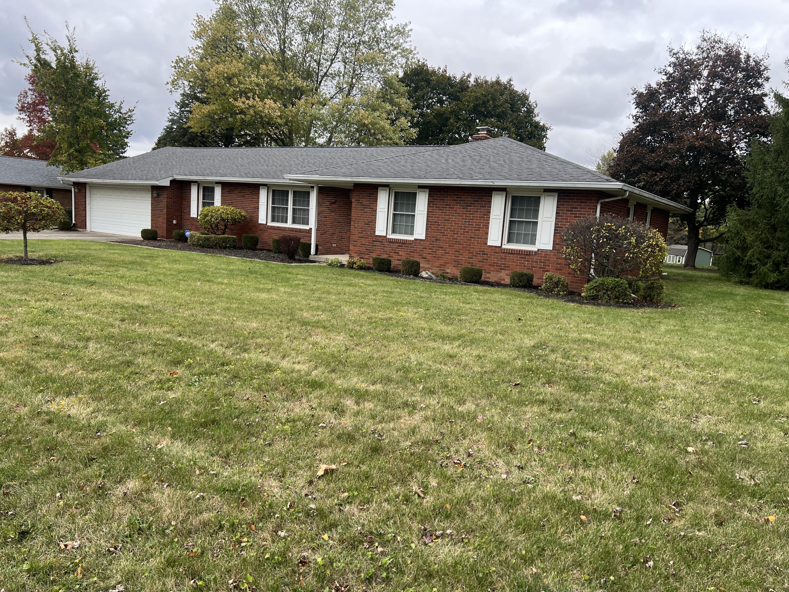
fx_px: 593
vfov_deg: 53.1
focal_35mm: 26
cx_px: 394
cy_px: 296
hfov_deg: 67.3
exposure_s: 1/840
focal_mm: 5.7
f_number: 1.5
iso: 50
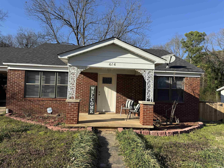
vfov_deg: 56.8
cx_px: 112
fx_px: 155
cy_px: 84
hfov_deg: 71.6
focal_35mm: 24
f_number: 1.78
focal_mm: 6.76
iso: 80
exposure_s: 1/3802
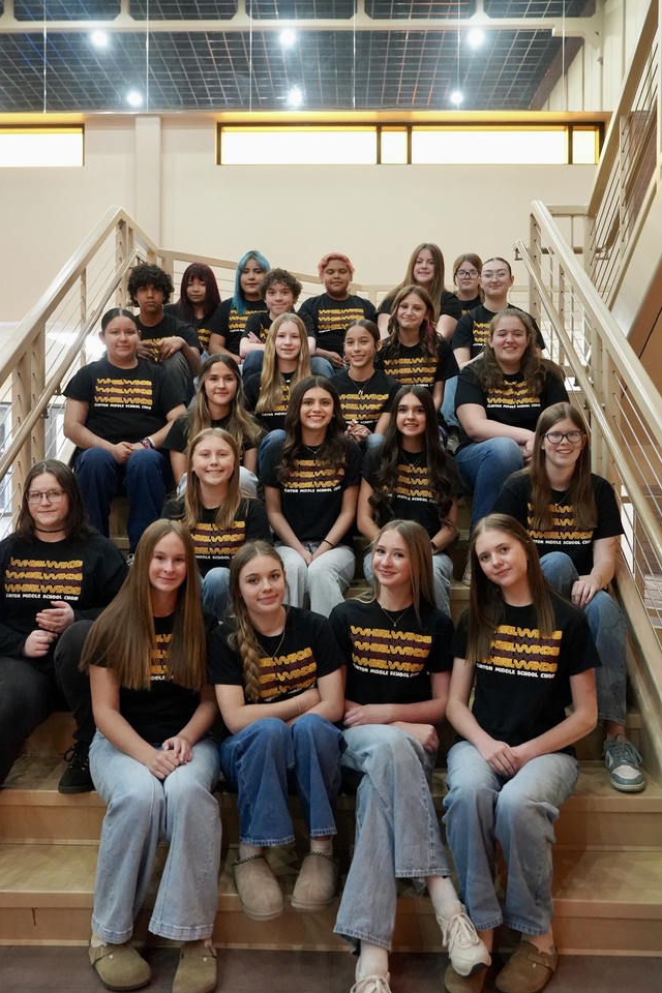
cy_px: 469
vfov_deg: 58.7
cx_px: 326
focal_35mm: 32
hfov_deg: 41.1
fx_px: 883
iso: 10000
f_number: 4
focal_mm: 30
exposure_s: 1/160
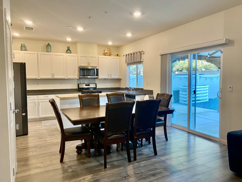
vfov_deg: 53.1
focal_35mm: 26
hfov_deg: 67.3
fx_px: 182
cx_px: 121
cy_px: 91
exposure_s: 1/60
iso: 100
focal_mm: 4.25
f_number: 1.8
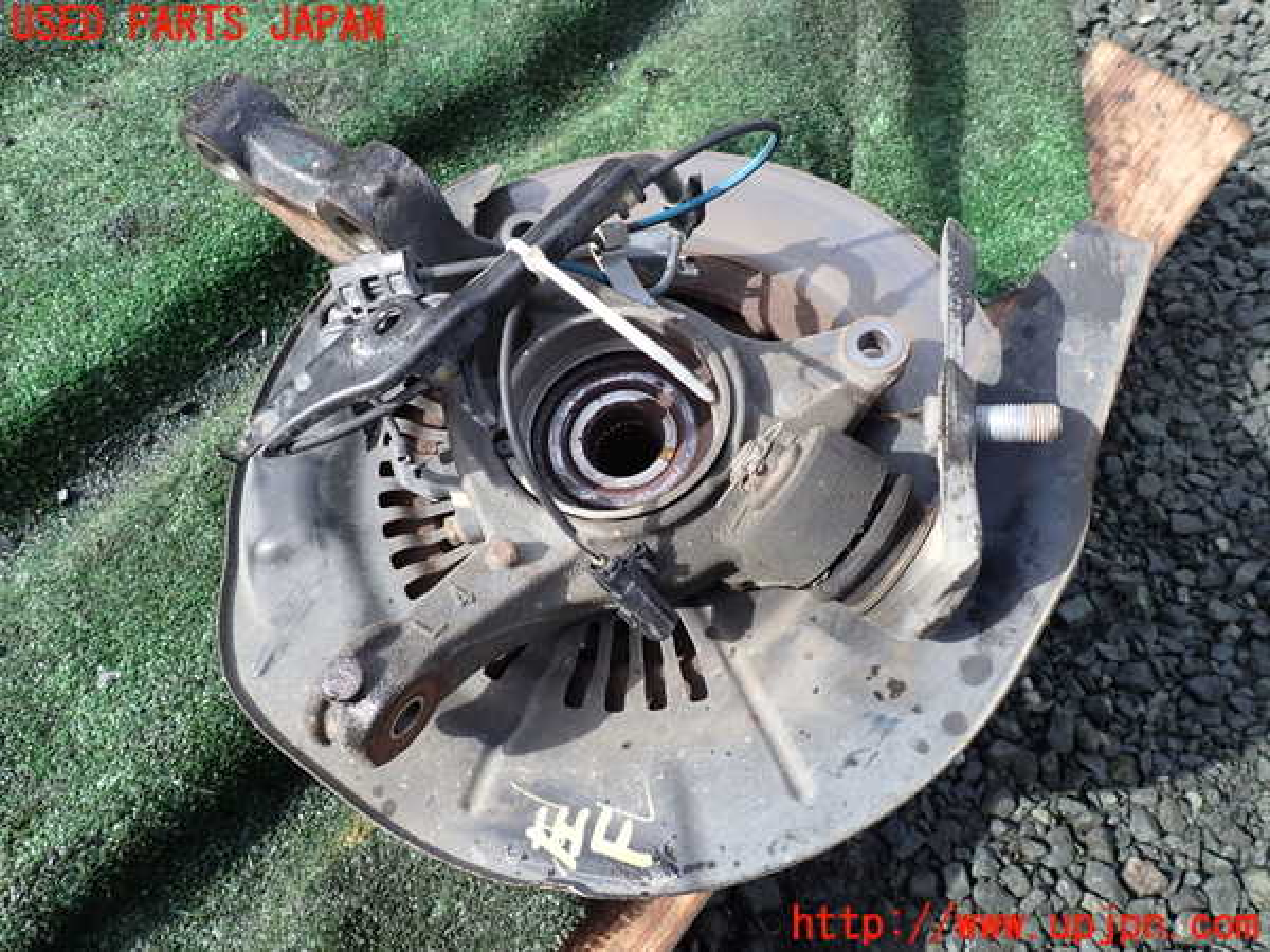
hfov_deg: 69.4
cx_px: 635
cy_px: 476
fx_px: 917
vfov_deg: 54.9
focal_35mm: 25
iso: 100
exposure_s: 1/400
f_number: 2.8
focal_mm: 4.5
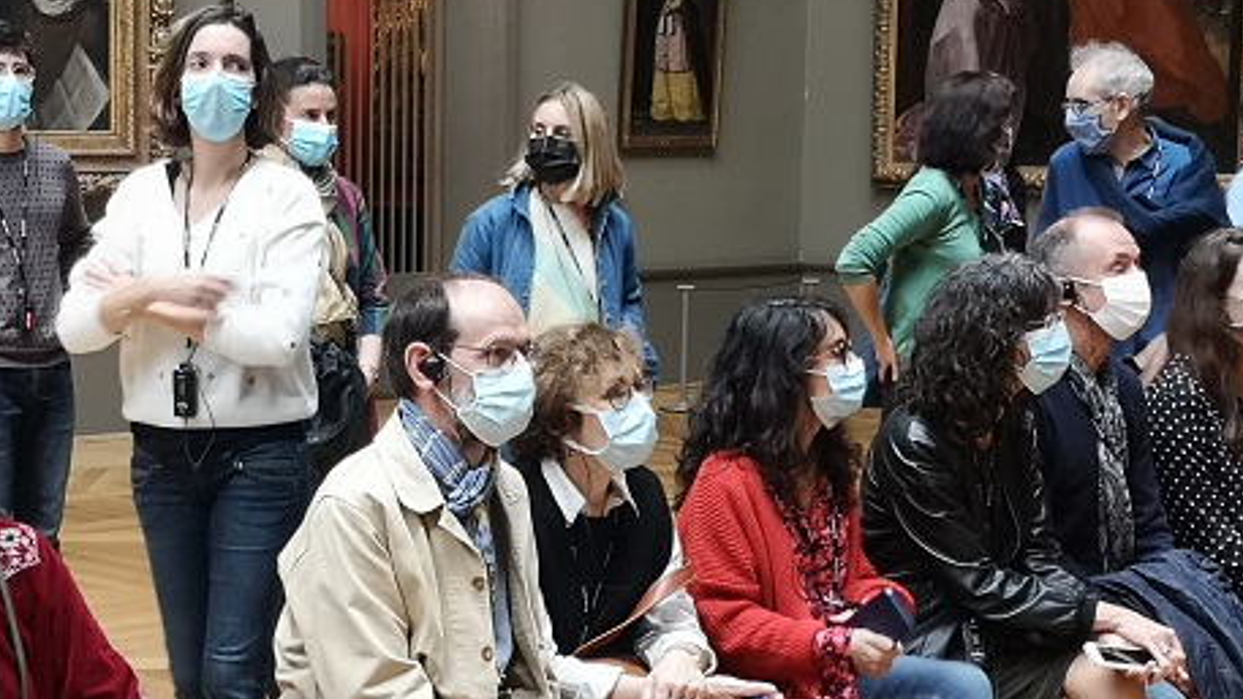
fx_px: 2768
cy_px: 495
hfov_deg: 25.3
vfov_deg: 14.4
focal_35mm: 84
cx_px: 522
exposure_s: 1/33.3
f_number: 1.8
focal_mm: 3.95
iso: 160
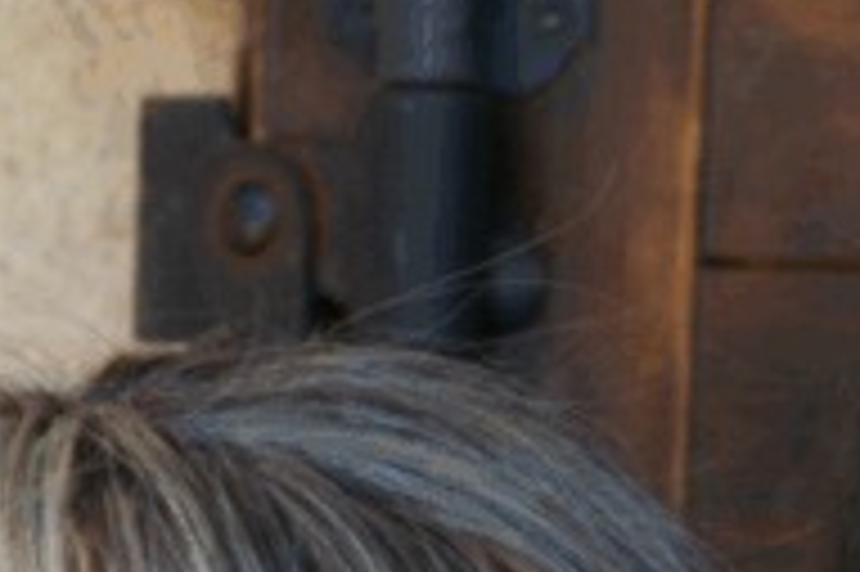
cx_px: 1135
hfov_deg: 6.1
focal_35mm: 334
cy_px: 1097
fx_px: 7972
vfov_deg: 4.1
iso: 200
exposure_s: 1/80
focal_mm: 50
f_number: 5.6
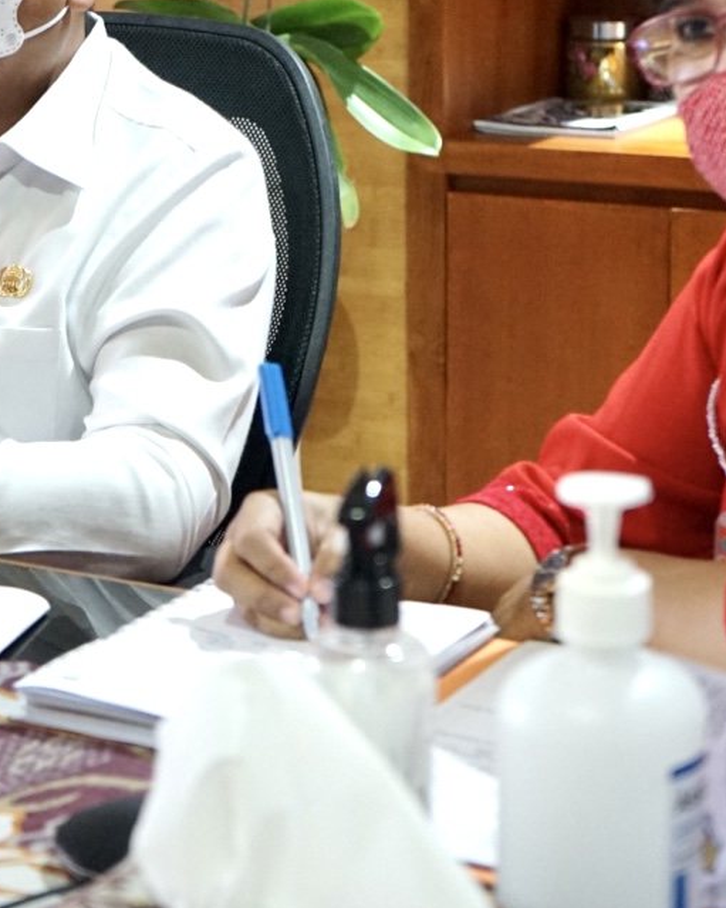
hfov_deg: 16.1
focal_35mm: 95
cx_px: 172
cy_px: 227
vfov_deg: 20.0
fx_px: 2552
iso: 4000
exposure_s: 1/80
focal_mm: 40
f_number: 4
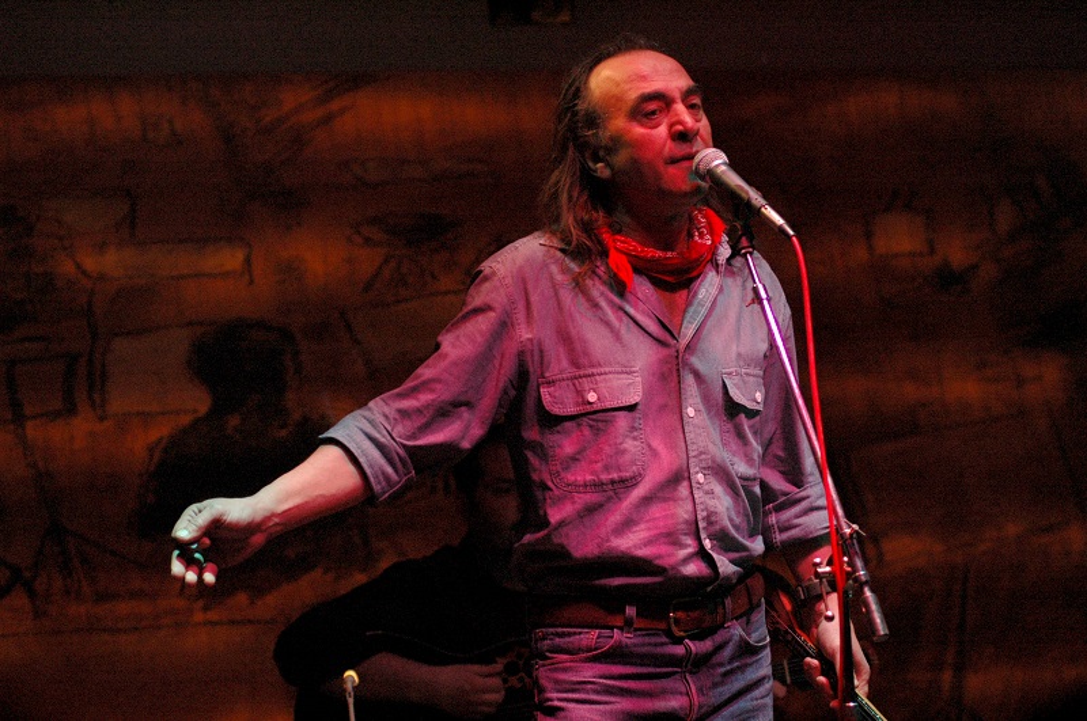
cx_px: 544
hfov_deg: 17.1
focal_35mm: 120
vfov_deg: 11.4
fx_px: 3618
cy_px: 360
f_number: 2.8
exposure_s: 1/160
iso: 800
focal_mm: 80
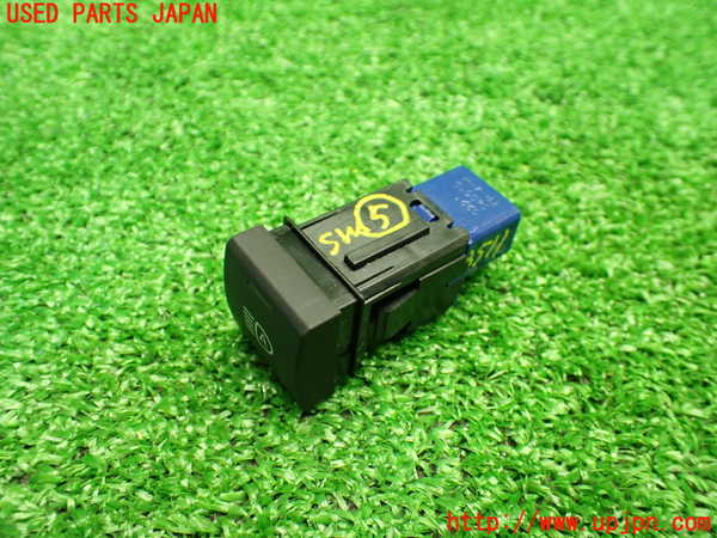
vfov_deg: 46.8
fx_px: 621
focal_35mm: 30
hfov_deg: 60.0
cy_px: 269
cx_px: 358
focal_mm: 5.4
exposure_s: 1/100
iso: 800
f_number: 2.3
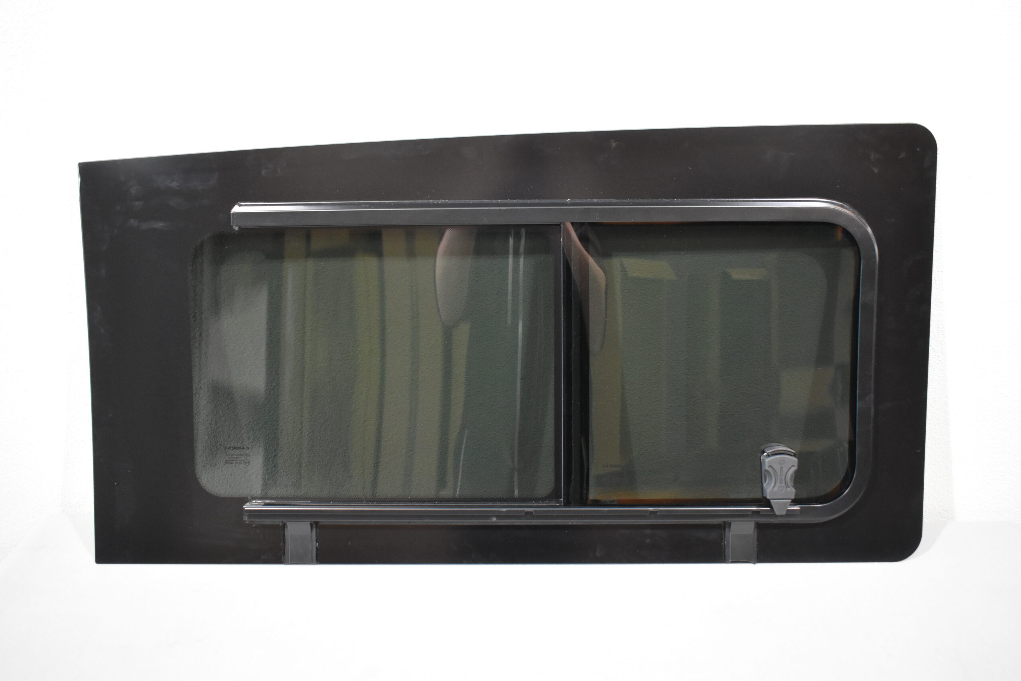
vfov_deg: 40.0
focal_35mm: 33
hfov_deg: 57.2
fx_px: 936
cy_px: 340
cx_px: 510
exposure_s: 1/125
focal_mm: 22
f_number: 3.8
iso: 2200
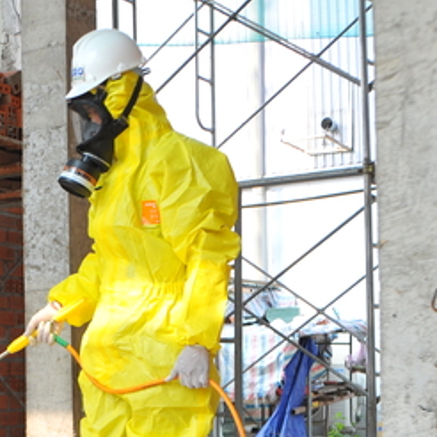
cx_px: 43
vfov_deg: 21.6
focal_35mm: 80
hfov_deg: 21.2
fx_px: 1143
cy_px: 258
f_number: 7.1
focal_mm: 29
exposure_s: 1/160
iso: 200
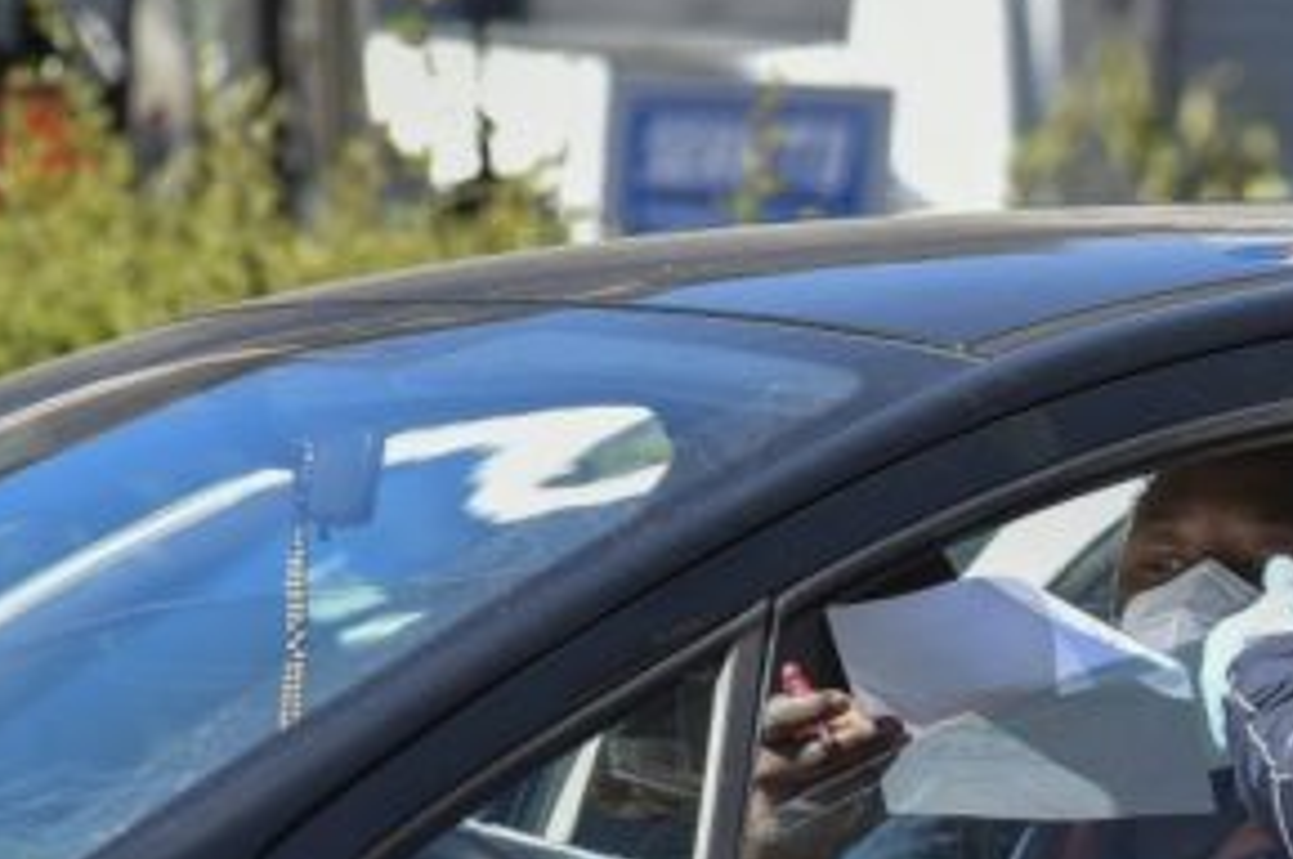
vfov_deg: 2.6
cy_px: 682
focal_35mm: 531
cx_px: 1602
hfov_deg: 3.9
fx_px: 19050
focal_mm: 200
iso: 250
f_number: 7.1
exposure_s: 1/320
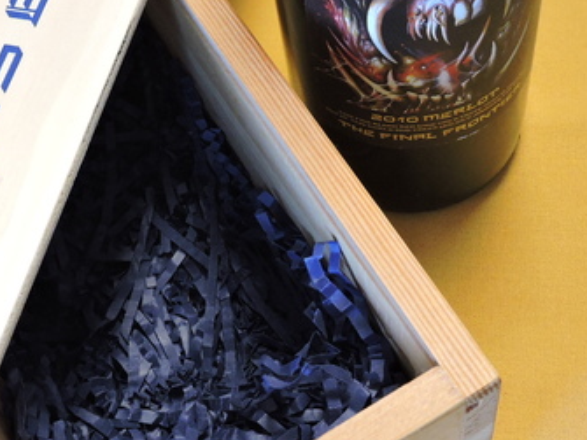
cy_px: 138
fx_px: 1119
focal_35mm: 66
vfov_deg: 22.1
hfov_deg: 29.2
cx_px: 192
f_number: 3.8
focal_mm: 6.3
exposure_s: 1/25
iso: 400
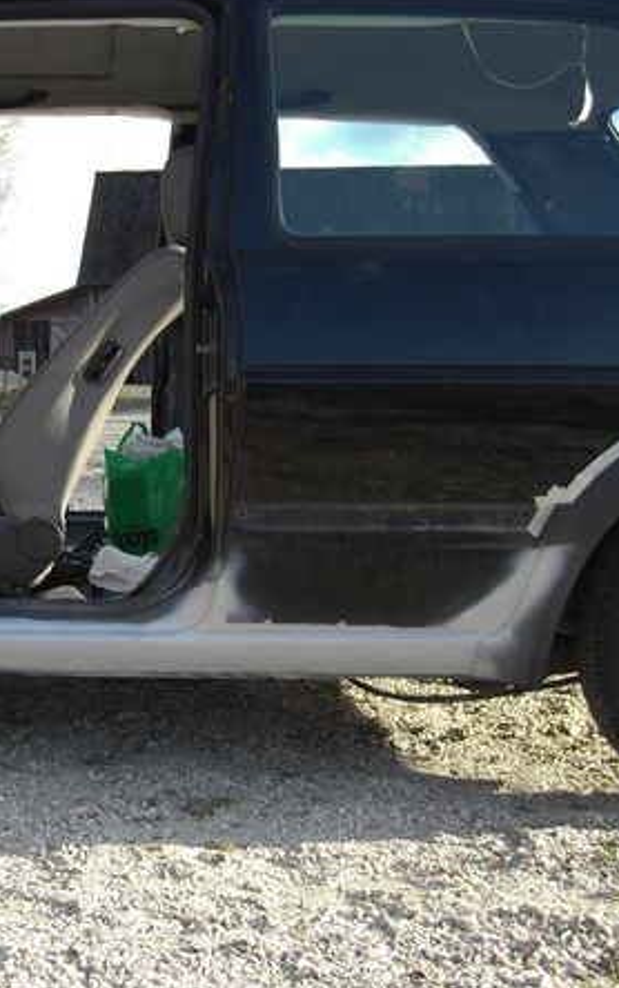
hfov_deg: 21.6
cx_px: -2
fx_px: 1563
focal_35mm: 58
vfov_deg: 35.1
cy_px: 498
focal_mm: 7.9
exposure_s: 1/250
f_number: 2.8
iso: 80
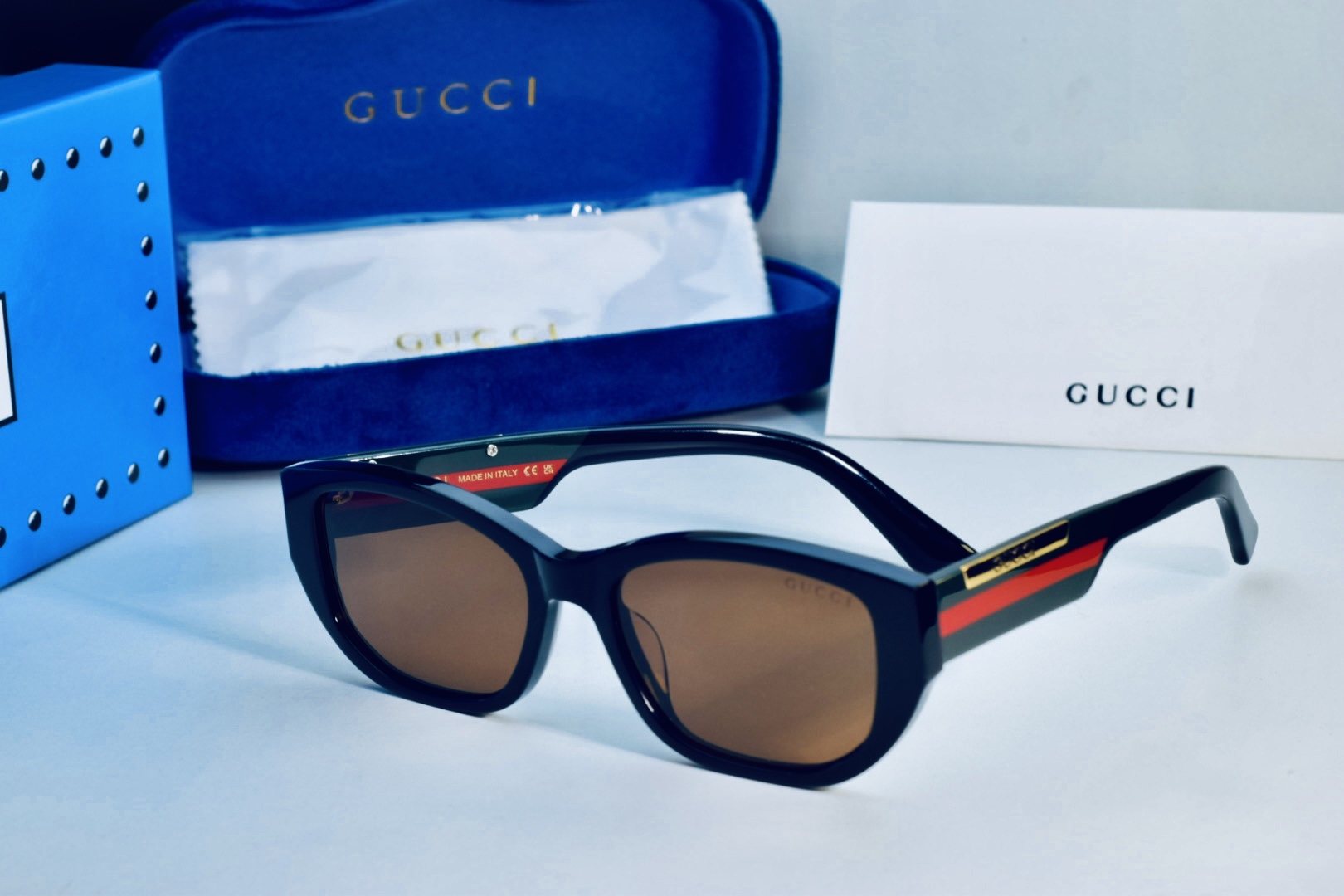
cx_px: 672
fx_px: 2800
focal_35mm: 75
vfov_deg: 18.2
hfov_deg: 27.0
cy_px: 448
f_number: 7.1
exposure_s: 1/100
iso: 125
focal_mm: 50
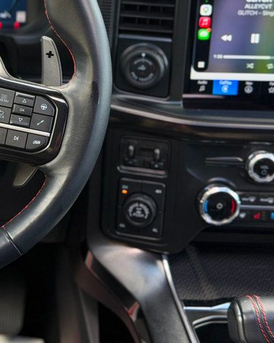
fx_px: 973
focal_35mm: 96
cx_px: -55
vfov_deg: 19.8
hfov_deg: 15.4
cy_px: 91
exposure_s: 1/121
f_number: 1.78
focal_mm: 6.76
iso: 50
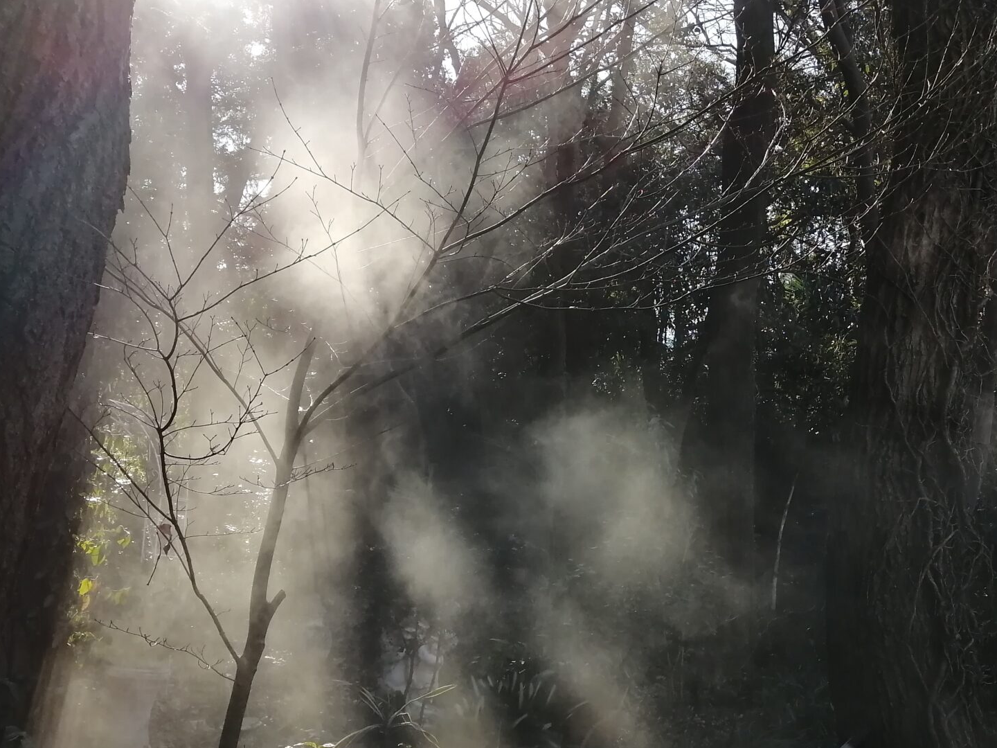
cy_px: 409
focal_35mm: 48
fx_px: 1382
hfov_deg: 39.6
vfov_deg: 30.2
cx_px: 573
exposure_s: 1/900
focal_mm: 3.62
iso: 125
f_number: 1.8
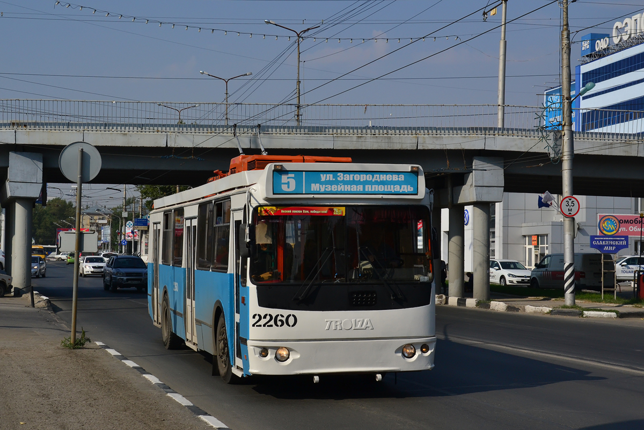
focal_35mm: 48
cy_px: 215
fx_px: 859
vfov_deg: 28.1
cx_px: 322
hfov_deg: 41.1
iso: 200
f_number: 8
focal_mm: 32
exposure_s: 1/1000
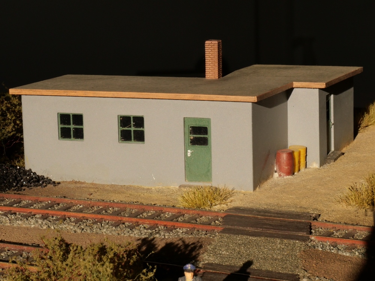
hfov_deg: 14.8
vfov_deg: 11.1
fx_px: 1441
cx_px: 188
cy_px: 140
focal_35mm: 133
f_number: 16
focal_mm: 46
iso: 400
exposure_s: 1/160
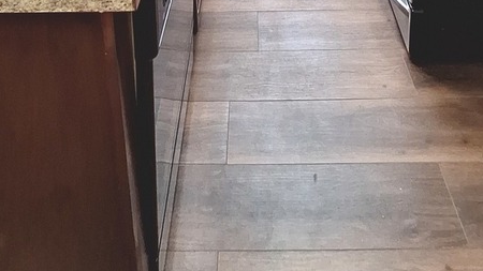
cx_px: 244
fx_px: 435
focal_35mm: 34
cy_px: -265
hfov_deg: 58.0
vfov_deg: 19.6
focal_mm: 1.74
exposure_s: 1/40
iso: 125
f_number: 2.2
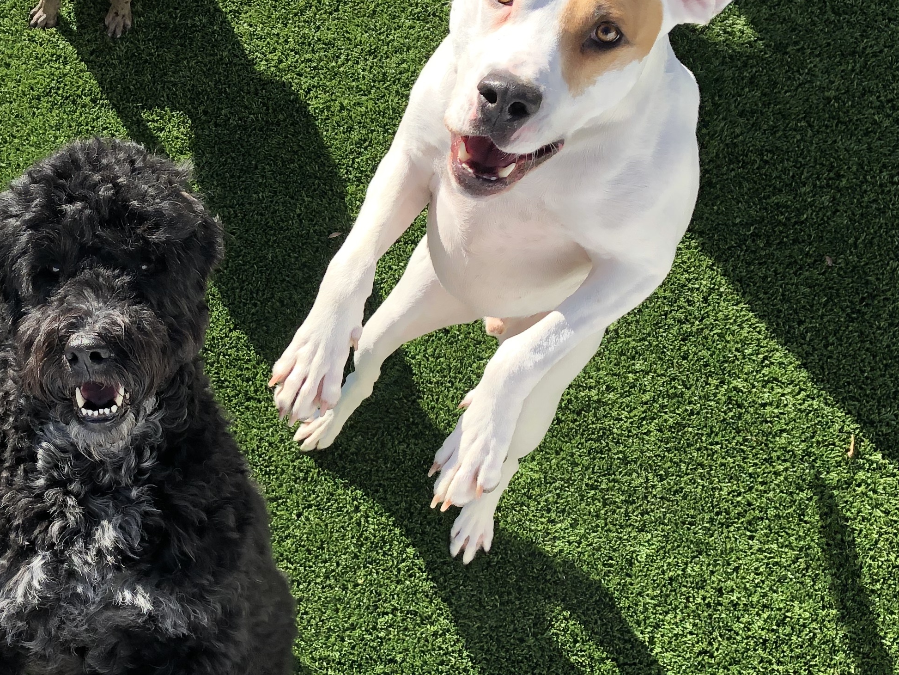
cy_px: 278
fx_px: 1506
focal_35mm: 58
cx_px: 216
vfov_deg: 25.2
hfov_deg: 32.5
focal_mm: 3.99
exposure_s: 1/414
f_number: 1.8
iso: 20
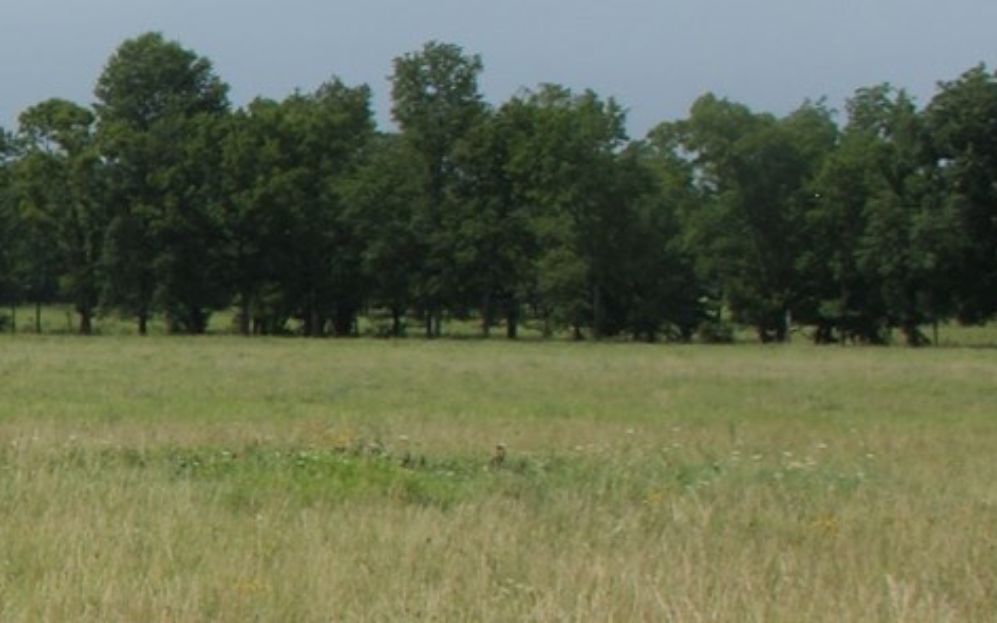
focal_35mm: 132
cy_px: 484
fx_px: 3587
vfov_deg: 9.9
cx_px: -1107
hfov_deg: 13.2
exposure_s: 1/250
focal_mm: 20
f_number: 10
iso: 100
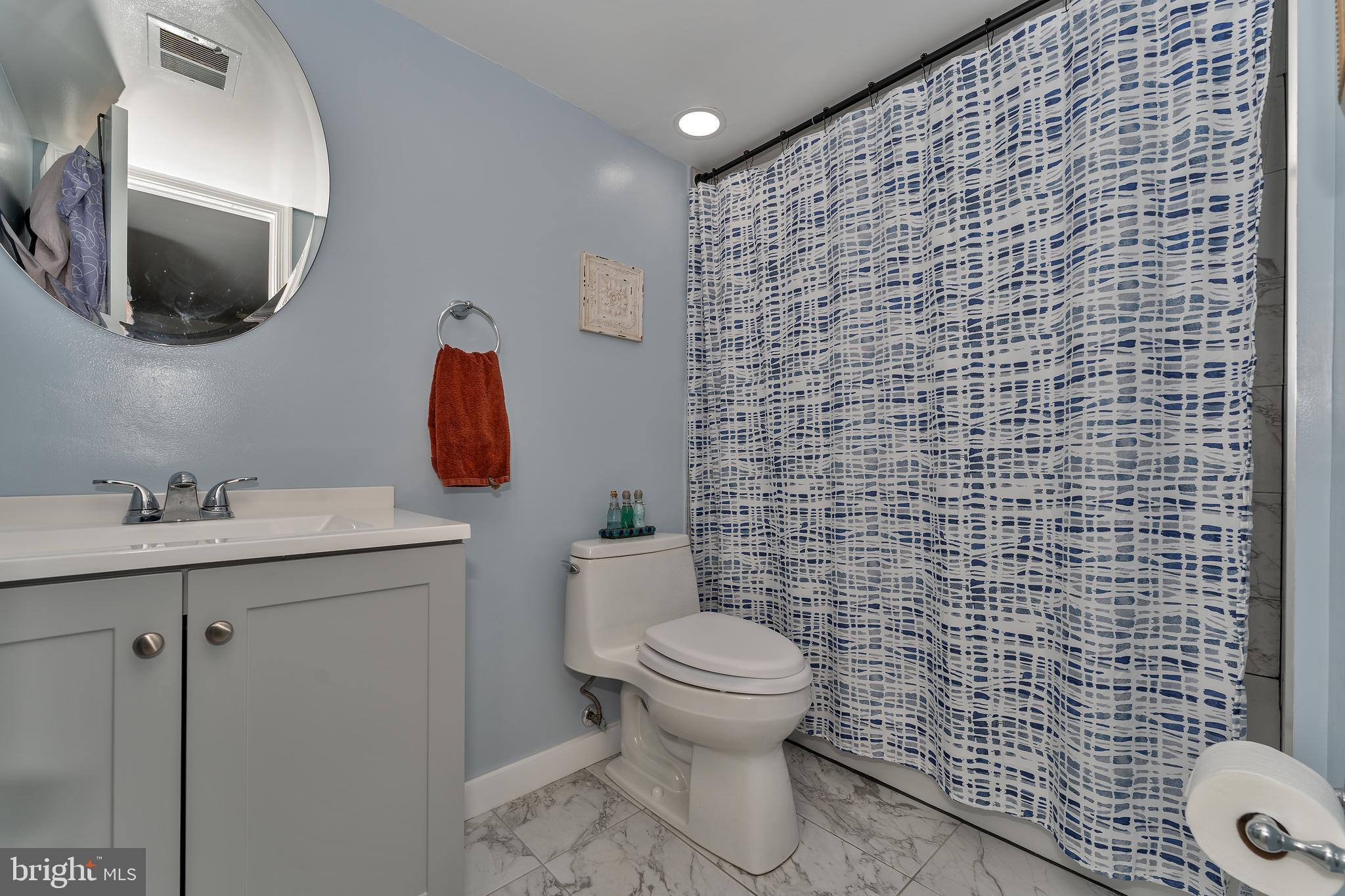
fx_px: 523
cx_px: 672
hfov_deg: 104.3
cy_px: 448
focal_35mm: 14
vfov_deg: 81.2
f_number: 8
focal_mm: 14
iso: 100
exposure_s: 1/60
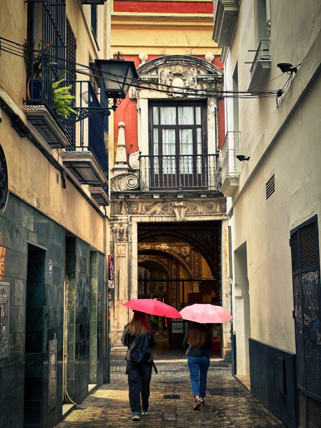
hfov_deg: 28.0
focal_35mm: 52
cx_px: 160
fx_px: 643
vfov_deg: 36.8
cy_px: 214
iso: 64
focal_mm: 5.96
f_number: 1.6
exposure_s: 1/50
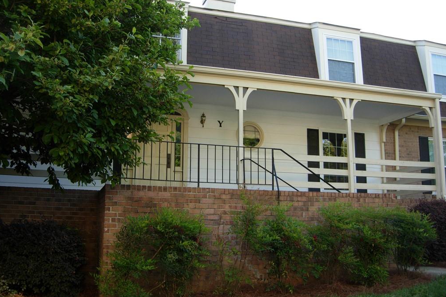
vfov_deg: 35.1
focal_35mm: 38
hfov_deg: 50.7
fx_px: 471
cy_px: 144
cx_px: 224
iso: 50
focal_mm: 7.5
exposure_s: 1/108
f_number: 3.4
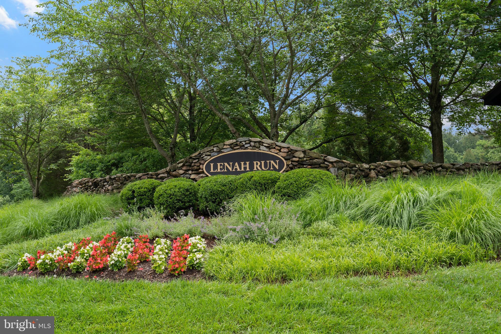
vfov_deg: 37.8
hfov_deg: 54.4
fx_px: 487
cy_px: 167
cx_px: 250
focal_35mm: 35
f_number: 7.1
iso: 100
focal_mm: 35
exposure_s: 1/100
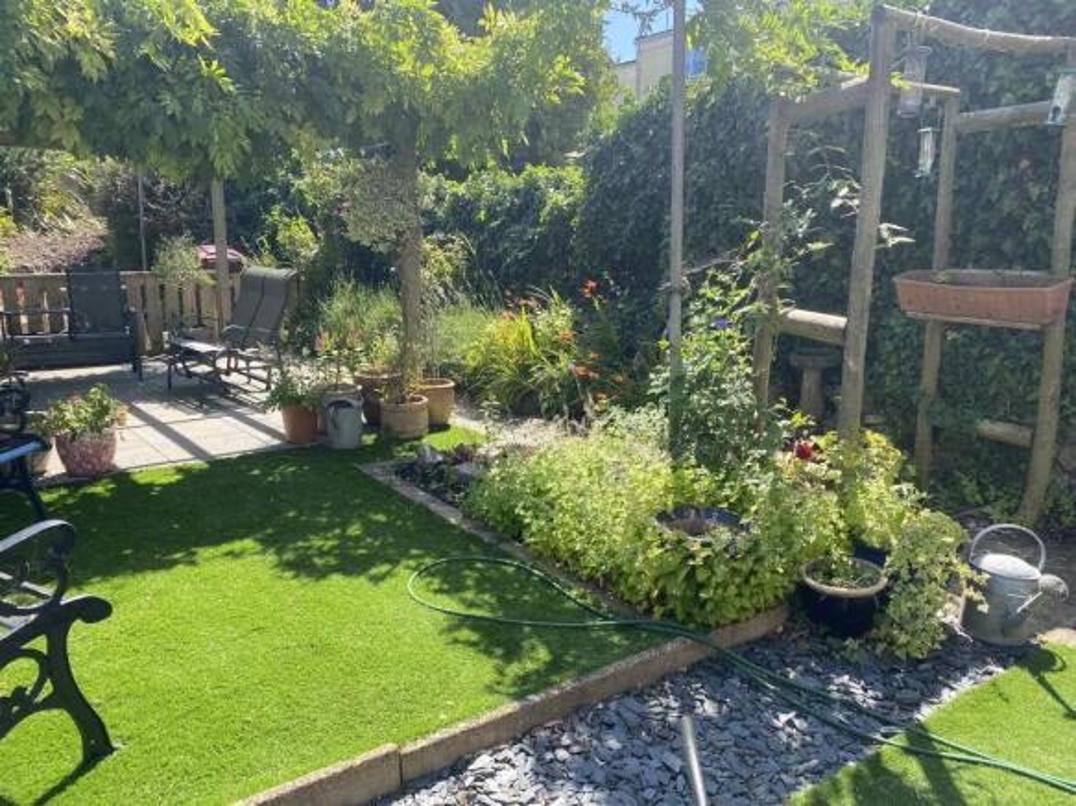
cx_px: 538
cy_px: 403
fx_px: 808
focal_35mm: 26
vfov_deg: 53.0
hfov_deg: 67.3
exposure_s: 1/757
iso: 32
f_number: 1.8
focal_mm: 4.25
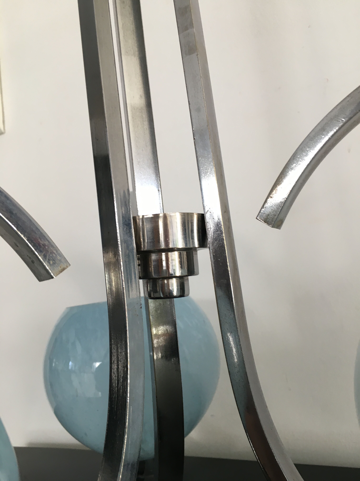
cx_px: 180
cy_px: 240
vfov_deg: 61.7
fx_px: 402
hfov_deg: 48.2
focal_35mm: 29
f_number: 2.2
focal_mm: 4.15
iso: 80
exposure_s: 1/33
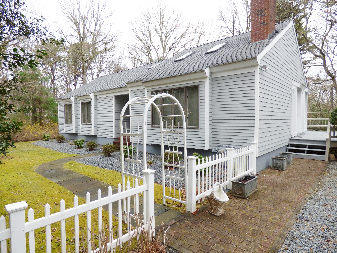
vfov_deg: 66.0
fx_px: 195
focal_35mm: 20
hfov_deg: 81.7
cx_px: 168
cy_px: 126
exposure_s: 1/500
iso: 100
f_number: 2.8
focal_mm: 3.58
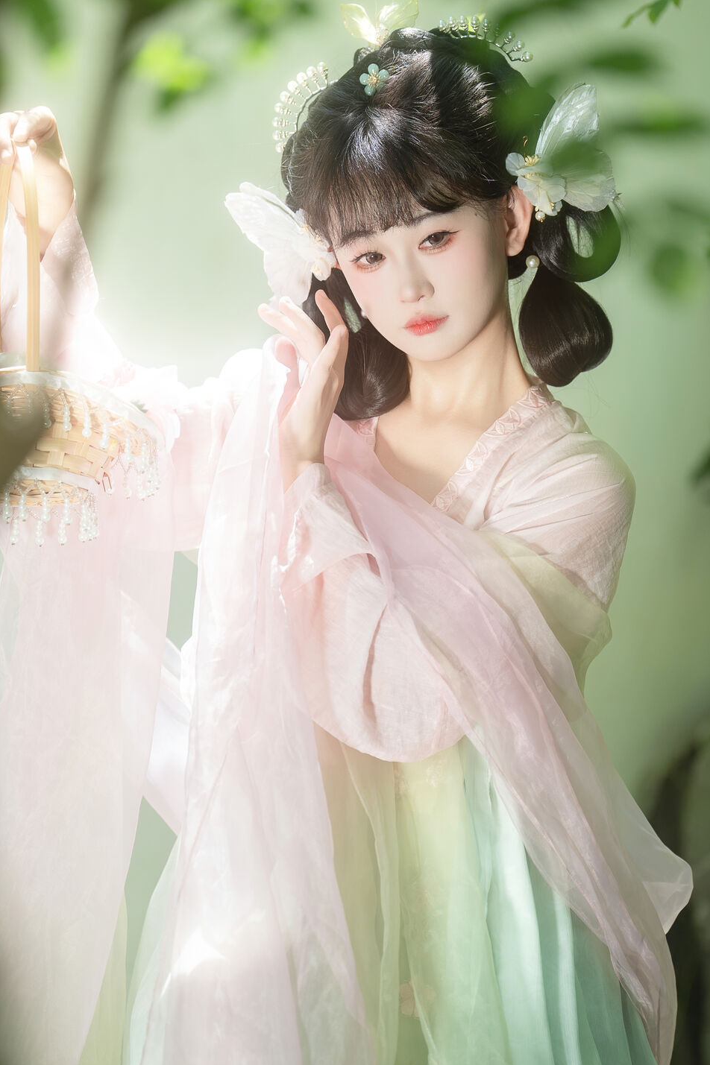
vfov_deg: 8.2
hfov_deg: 5.5
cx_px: 410
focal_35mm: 252
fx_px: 7458
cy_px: 527
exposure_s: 1/320
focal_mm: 200
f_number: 2.8
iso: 200
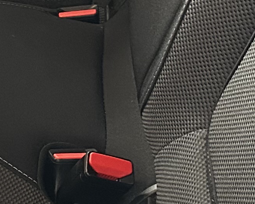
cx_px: -196
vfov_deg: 10.0
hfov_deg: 11.6
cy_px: 137
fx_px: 1170
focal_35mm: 155
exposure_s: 1/33
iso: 640
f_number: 1.5
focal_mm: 5.7
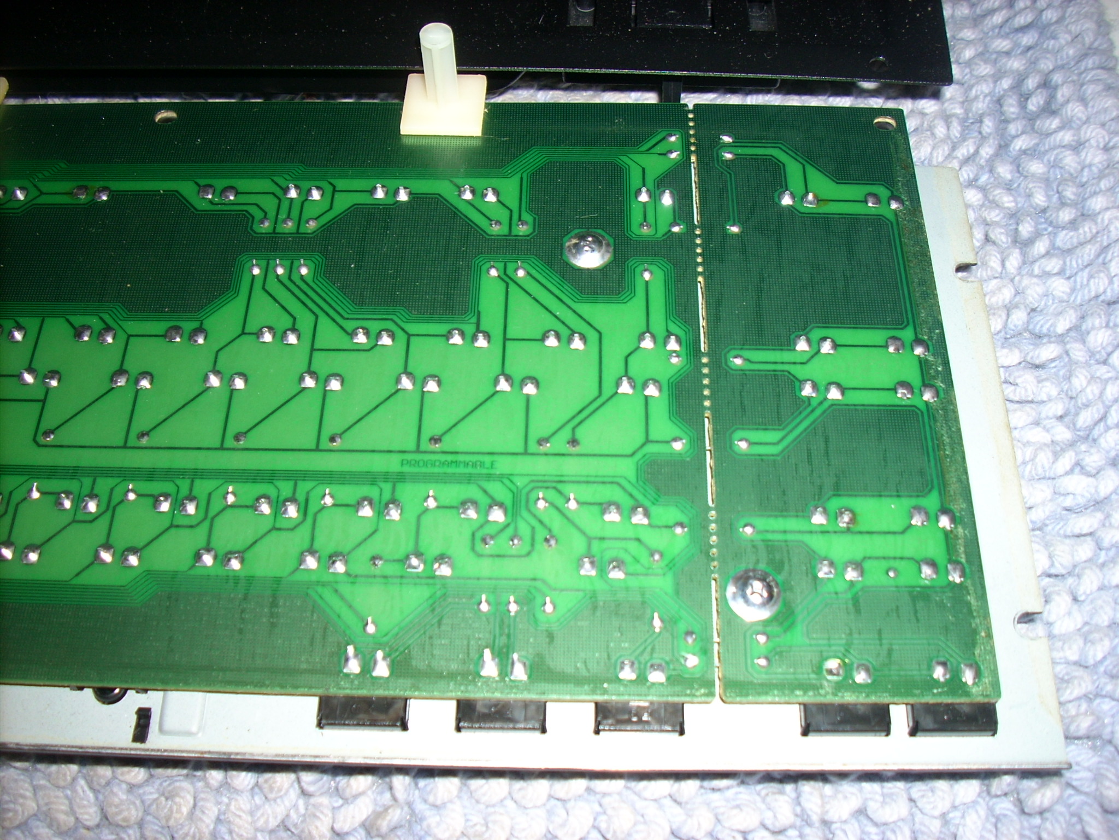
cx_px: 560
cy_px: 420
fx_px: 1196
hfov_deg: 50.1
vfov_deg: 38.7
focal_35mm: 37
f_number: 2.8
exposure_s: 1/60
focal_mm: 6.2
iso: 64
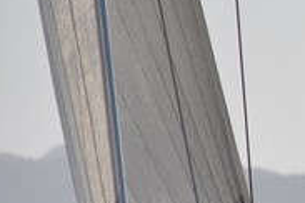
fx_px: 9631
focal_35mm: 1137
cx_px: 702
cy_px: 400
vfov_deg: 1.2
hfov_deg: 1.8
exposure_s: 1/800
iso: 100
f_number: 7.1
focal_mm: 135
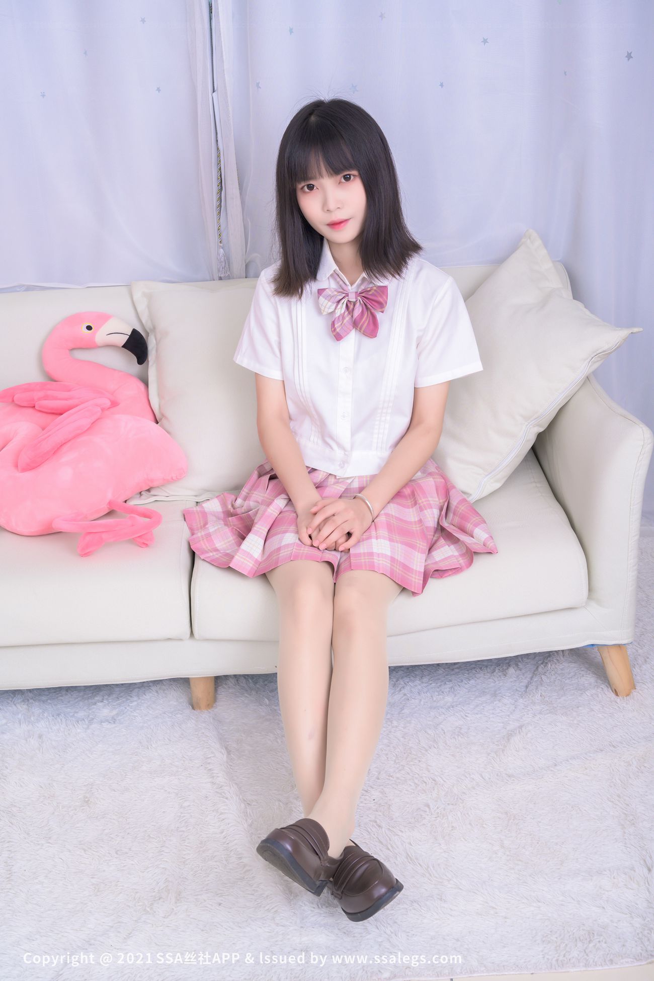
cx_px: 327
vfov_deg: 45.4
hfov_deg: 31.2
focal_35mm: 43
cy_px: 490
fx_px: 1172
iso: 500
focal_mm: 43
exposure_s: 1/160
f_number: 8
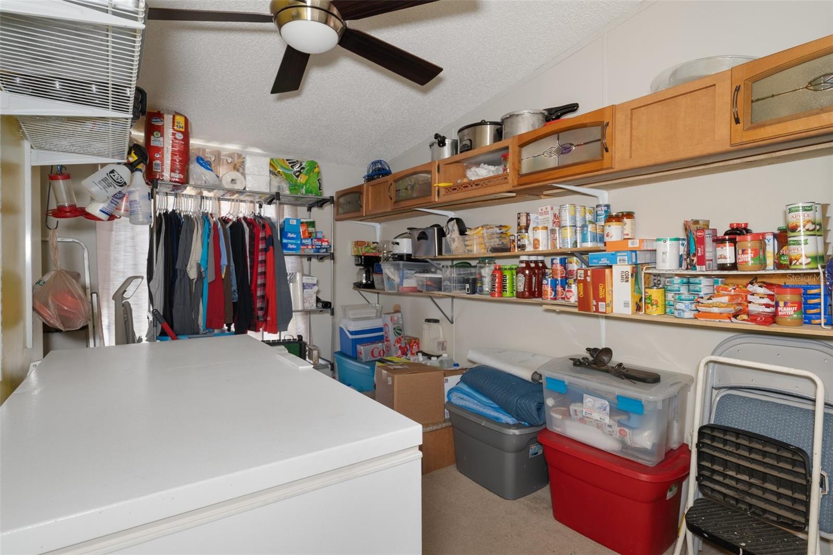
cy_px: 278
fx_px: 416
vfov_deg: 67.4
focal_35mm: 18
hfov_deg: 90.0
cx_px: 416
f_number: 8
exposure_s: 20
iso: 320
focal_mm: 18
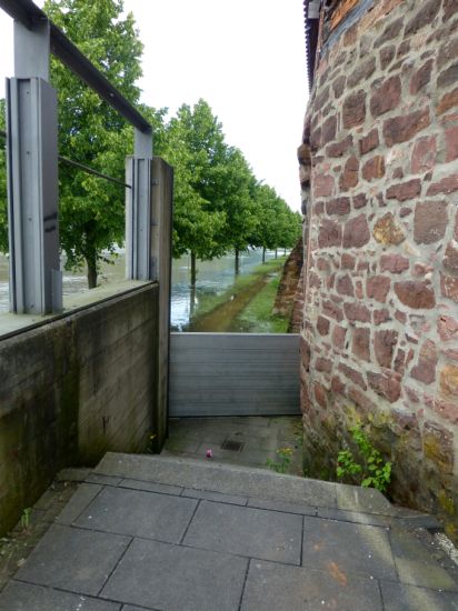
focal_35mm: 24
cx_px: 229
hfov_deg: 56.8
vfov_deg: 71.6
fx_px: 424
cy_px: 306
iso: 100
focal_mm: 4.3
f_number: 4
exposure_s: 1/125
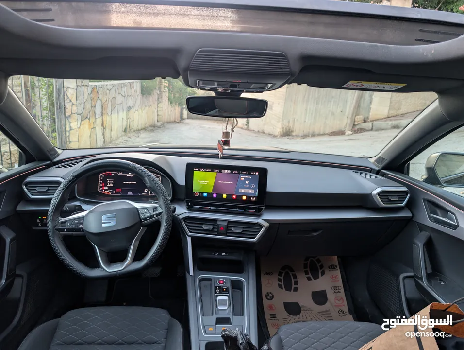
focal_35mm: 24
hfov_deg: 71.5
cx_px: 232
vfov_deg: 56.9
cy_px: 175
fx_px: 322
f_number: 1.68
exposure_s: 1/15
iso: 71
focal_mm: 6.9
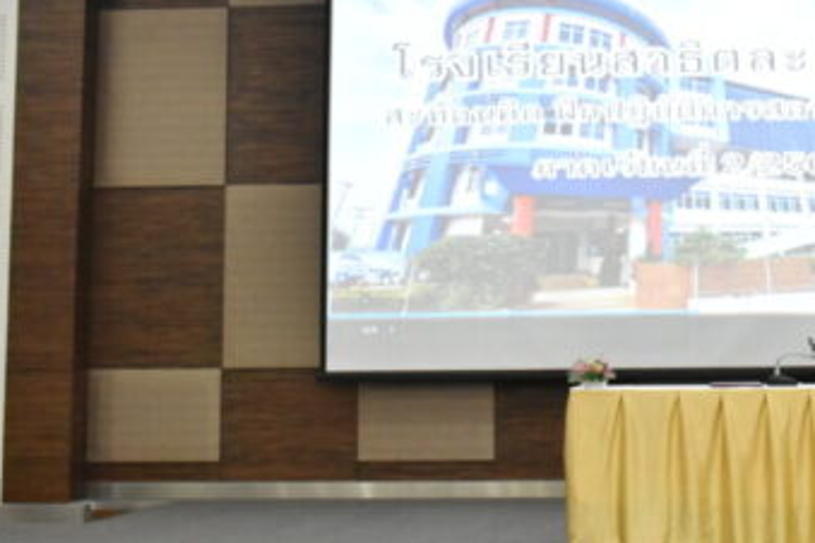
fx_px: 1539
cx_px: 661
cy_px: 184
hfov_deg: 29.0
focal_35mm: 68
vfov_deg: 20.0
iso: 5000
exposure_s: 1/125
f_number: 6.3
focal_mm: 24
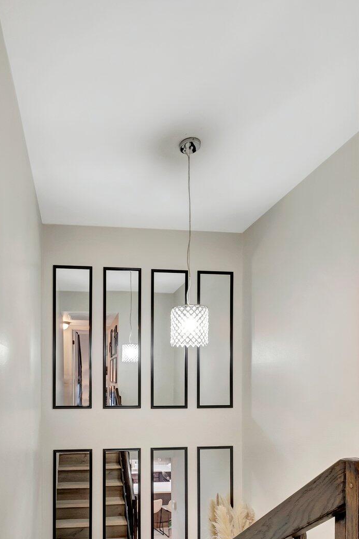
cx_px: 120
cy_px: 378
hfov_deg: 56.0
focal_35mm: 22
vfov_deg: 75.0
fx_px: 329
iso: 640
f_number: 8
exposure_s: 1/2
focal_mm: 10
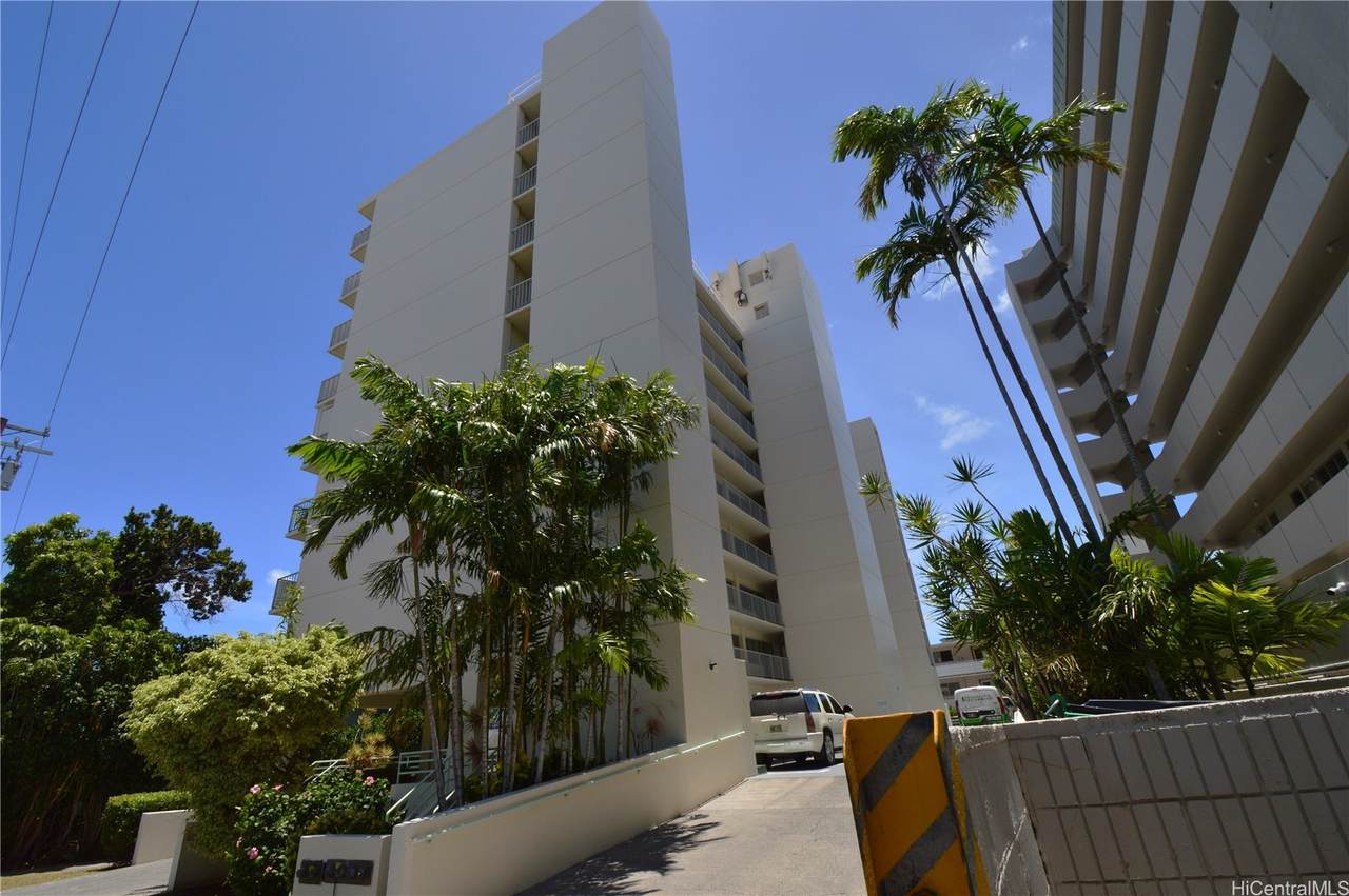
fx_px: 562
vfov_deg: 77.2
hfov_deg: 100.4
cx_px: 674
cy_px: 448
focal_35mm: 15
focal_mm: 10
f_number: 11
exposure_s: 1/500
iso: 360
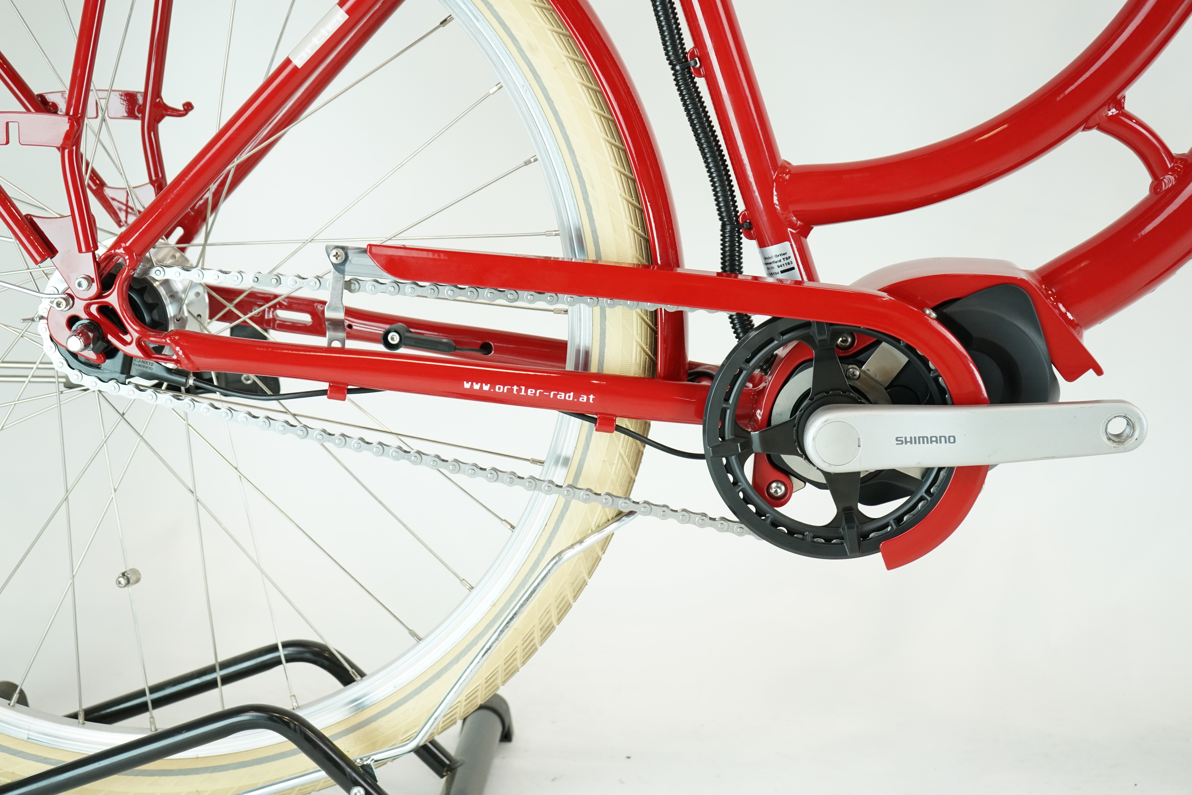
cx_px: 596
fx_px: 1854
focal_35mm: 56
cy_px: 398
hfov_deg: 35.6
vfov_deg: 24.2
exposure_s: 1/200
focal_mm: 56
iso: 1600
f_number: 5.6
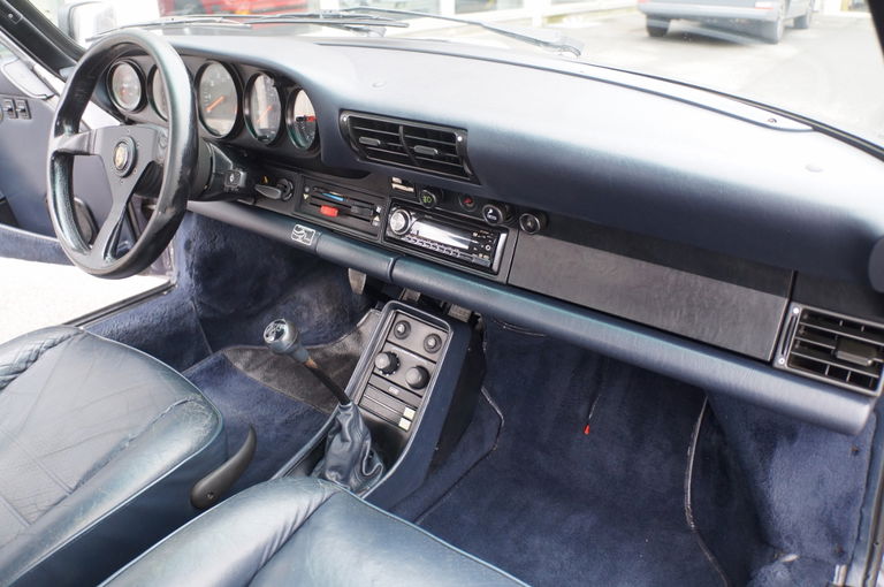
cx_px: 442
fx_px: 662
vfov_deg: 47.8
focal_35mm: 27
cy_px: 294
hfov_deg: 67.4
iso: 640
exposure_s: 1/60
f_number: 4
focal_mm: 18
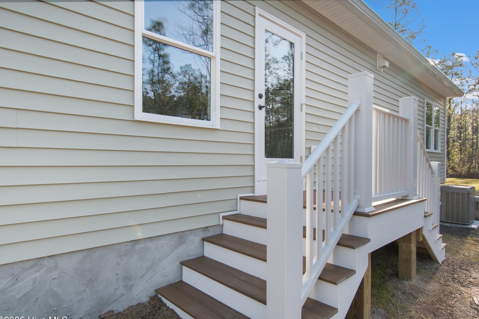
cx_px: 248
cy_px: 168
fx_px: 266
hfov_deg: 83.9
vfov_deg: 61.9
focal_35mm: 20
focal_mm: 13
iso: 100
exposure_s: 1/160
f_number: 6.3
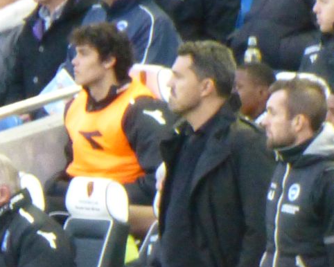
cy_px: 282
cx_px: 367
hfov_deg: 0.8
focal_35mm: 2332
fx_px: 23061
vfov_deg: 0.7
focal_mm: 86
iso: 800
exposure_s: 1/20
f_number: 6.4
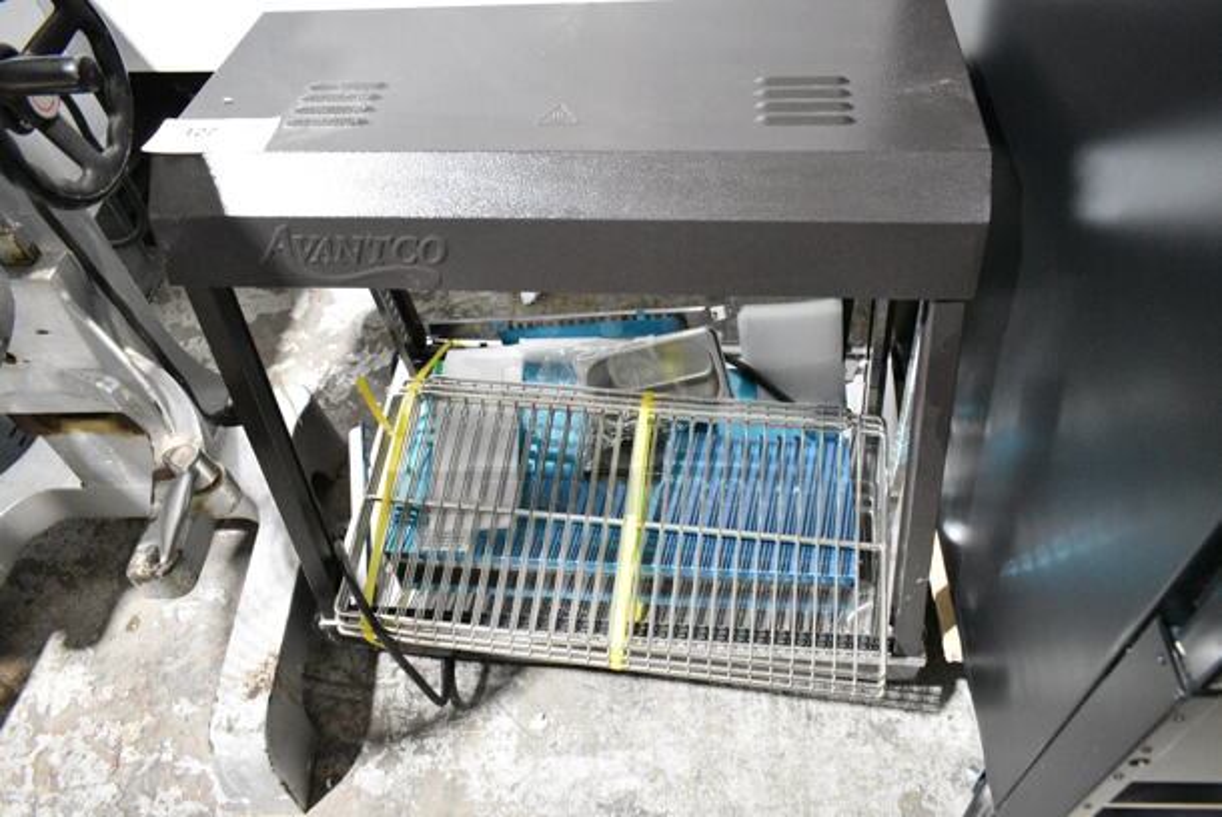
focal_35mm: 27
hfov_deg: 67.3
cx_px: 611
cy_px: 408
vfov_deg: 48.0
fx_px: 917
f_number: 5
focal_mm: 18
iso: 6400
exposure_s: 1/100
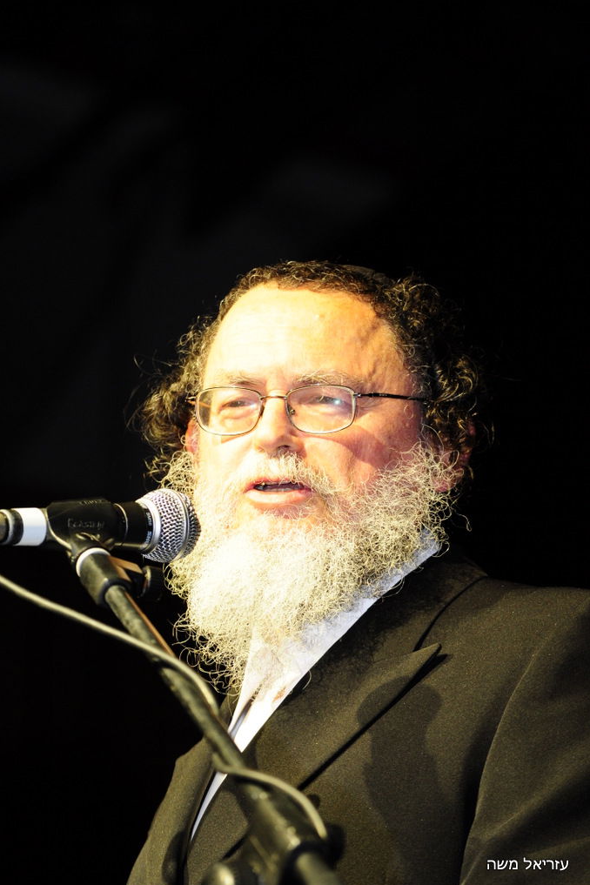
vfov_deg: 12.2
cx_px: 295
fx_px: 4154
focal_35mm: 169
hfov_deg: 8.1
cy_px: 445
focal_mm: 112
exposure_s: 1/200
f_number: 4
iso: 800
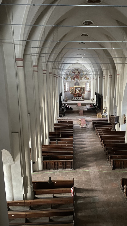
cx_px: 80
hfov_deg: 39.9
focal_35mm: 29
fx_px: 174
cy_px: 113
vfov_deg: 66.1
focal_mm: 4.2
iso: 500
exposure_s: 1/9
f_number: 1.6
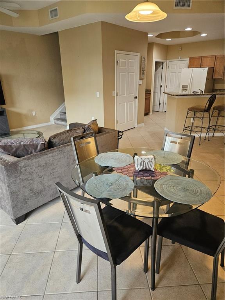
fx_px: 199
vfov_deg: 73.9
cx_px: 112
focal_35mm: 23
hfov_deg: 58.9
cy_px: 150
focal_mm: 5.4
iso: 250
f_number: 1.8
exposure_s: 1/120
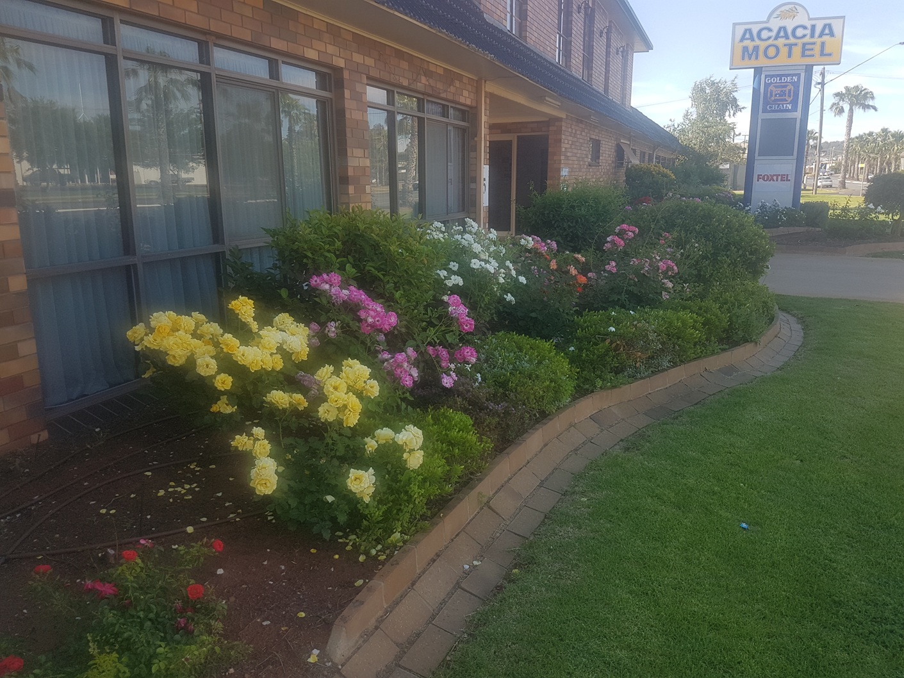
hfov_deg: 67.3
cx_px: 452
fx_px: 679
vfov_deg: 53.1
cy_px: 339
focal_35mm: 26
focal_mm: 4.2
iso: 40
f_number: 1.7
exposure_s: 1/724
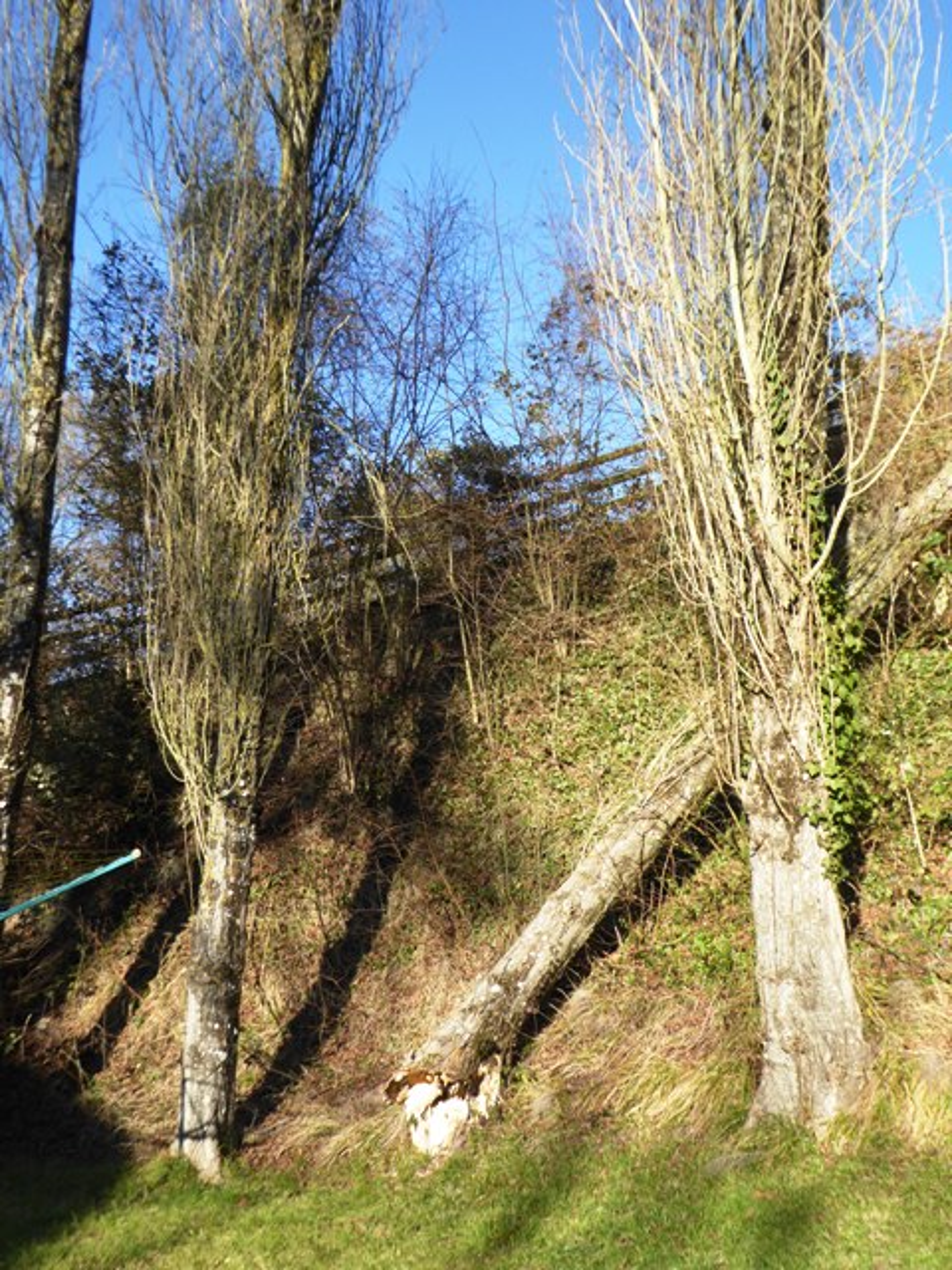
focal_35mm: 34
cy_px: 635
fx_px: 1247
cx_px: 476
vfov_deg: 54.0
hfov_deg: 41.8
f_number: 3.6
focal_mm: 5.8
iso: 100
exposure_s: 1/320
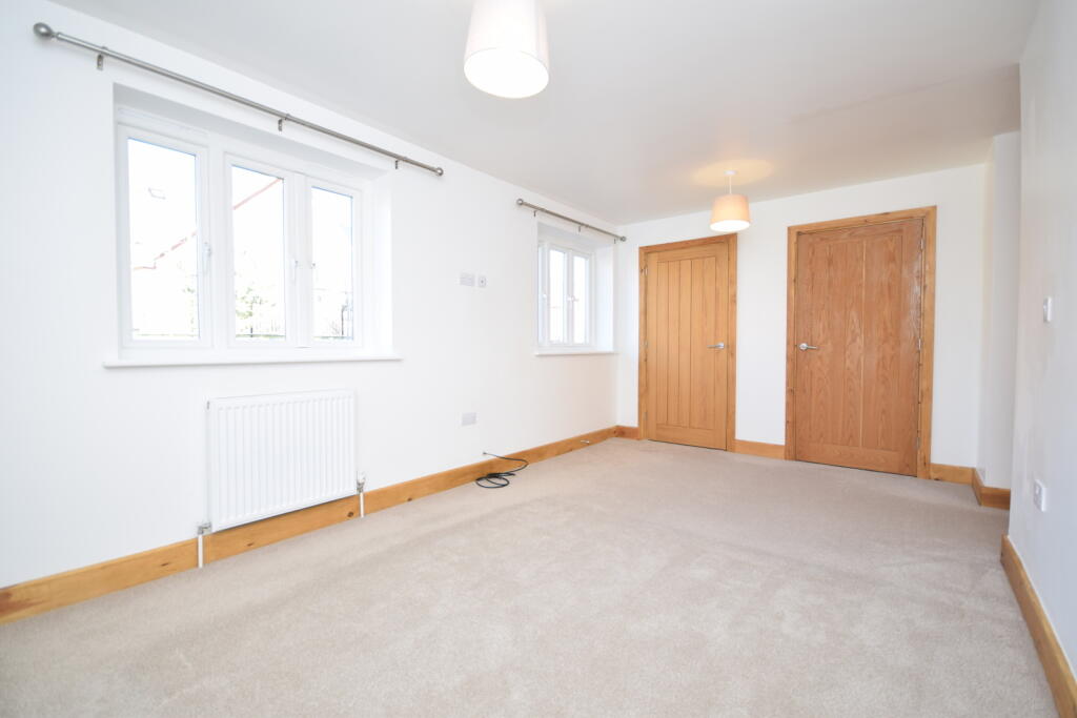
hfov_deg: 100.4
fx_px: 449
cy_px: 359
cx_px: 538
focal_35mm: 15
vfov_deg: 77.3
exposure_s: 1/60
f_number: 4
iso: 400
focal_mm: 10
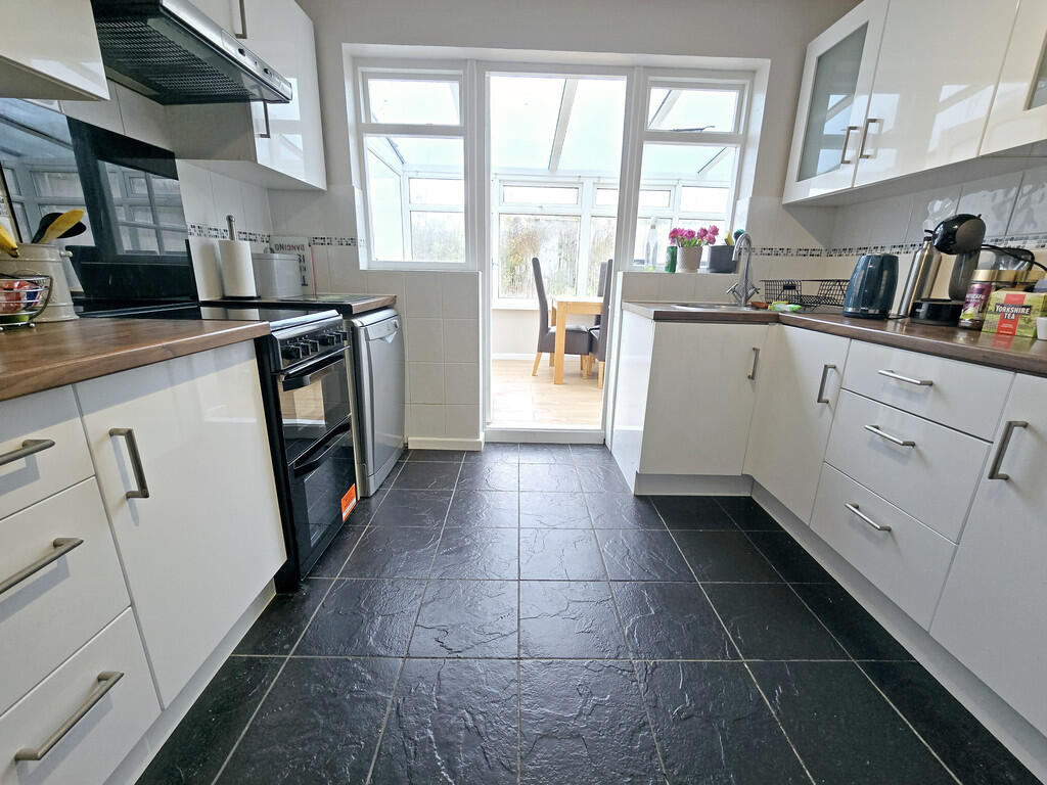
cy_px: 392
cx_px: 524
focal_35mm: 13
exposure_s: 1/100
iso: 80
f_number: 2.2
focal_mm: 2.2
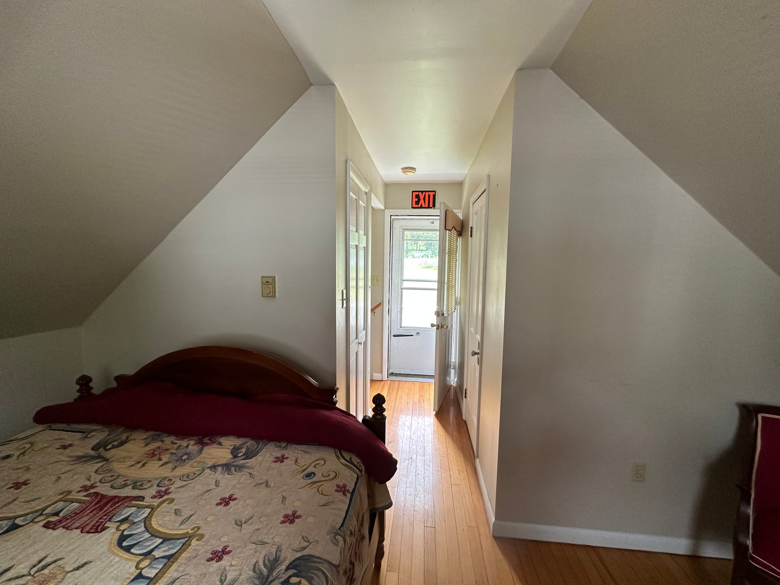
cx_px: 390
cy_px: 292
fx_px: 315
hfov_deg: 102.1
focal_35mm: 14
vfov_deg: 85.7
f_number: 2.2
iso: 160
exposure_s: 1/99
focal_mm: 2.22
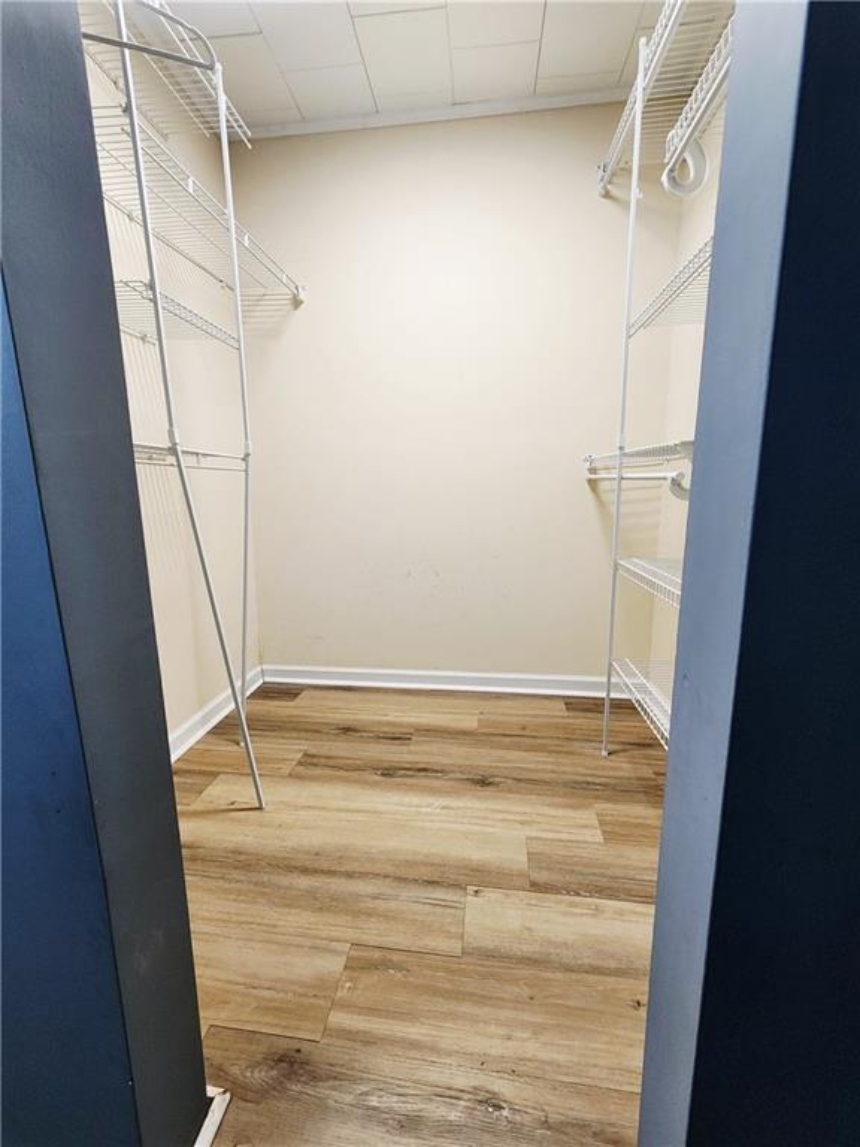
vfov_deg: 106.2
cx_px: 430
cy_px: 574
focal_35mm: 13
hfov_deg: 89.9
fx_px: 431
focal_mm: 2.2
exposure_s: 1/60.2
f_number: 2.2
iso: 400
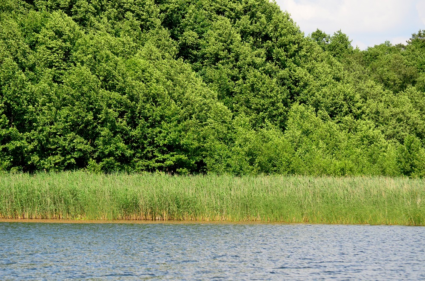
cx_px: 212
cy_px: 140
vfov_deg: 7.3
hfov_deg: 11.0
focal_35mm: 188
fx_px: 2208
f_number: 5
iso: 1600
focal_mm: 125
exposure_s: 1/6400
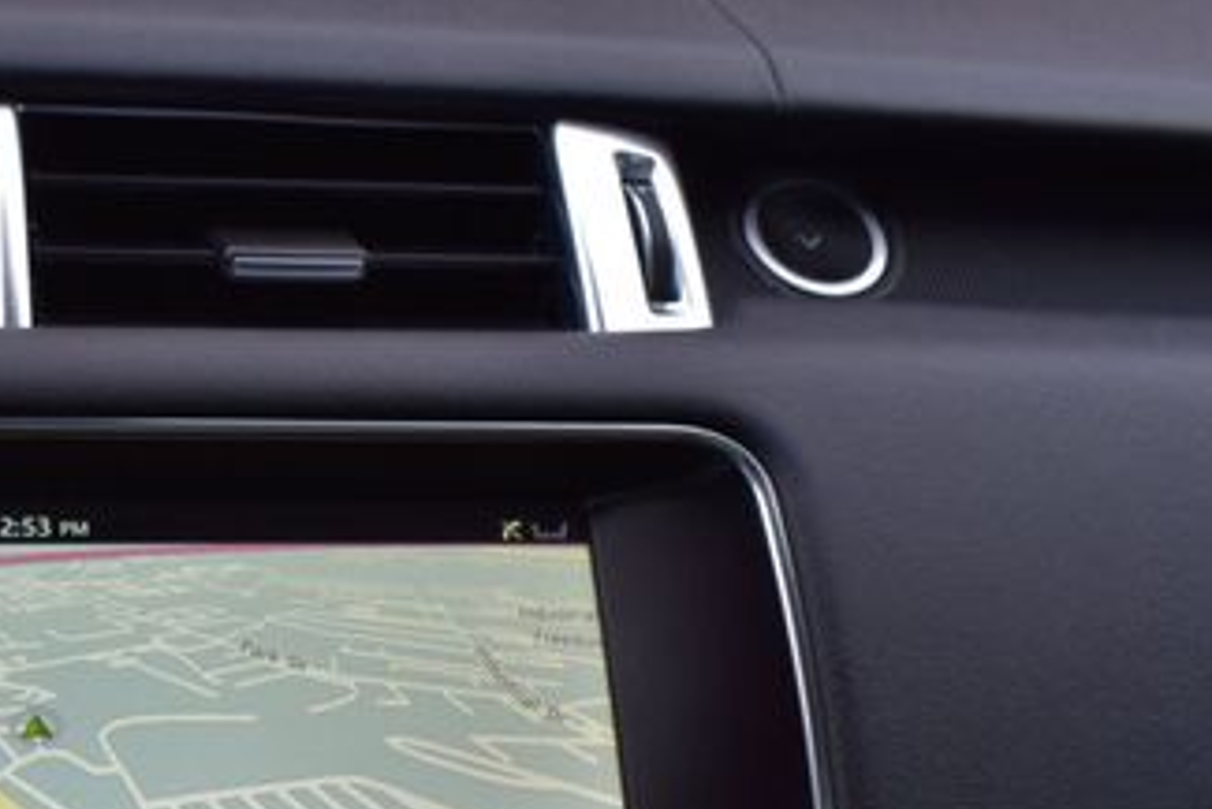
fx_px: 1987
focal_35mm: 59
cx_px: 86
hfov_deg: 32.0
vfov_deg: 22.6
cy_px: 675
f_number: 8
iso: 400
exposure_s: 1/60
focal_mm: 20
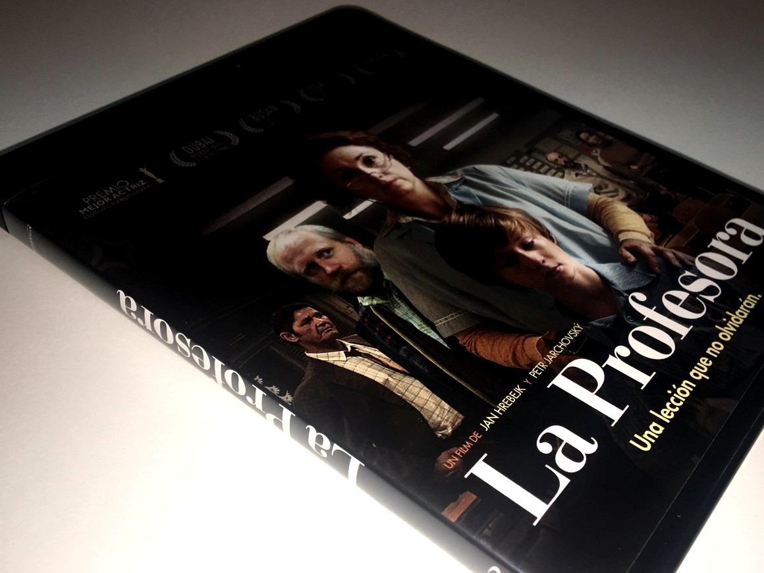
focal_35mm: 36
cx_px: 416
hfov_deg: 51.3
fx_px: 795
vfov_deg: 39.5
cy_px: 348
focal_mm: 4.15
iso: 25
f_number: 2.2
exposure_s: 1/164
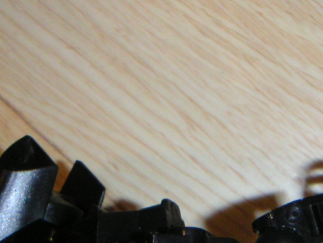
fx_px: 868
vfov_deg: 15.6
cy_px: 247
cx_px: 187
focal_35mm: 93
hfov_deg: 21.1
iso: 200
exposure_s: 1/45
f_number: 6.7
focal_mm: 5.1
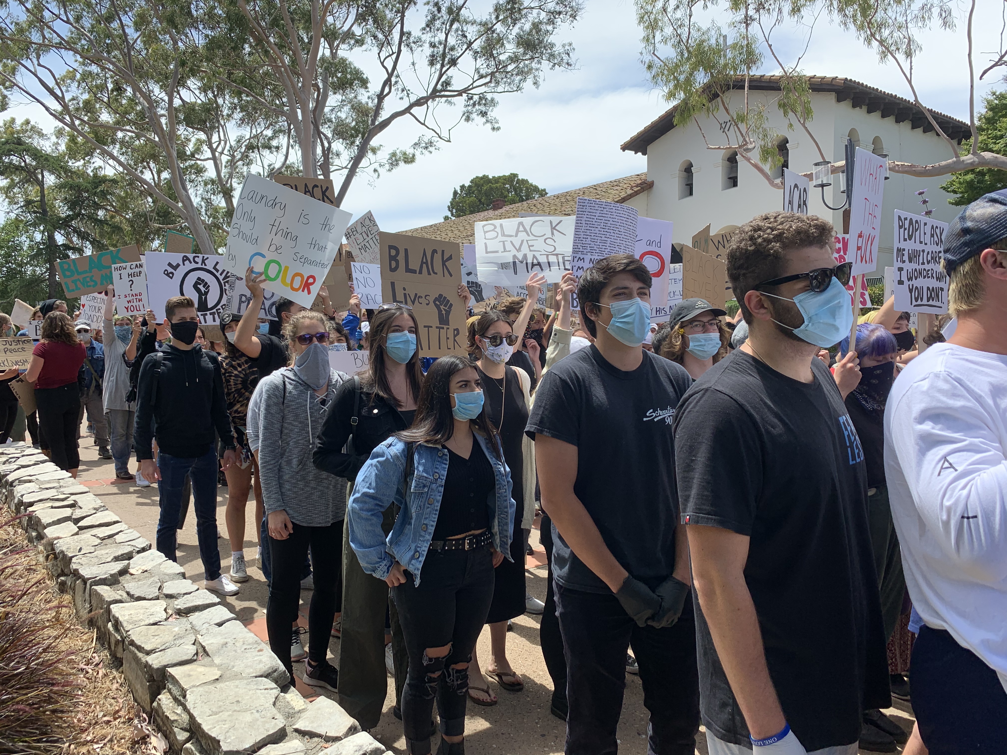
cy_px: 378
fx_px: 756
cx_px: 504
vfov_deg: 53.1
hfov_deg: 67.3
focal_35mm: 26
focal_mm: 4.25
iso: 25
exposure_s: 1/1100
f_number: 1.8
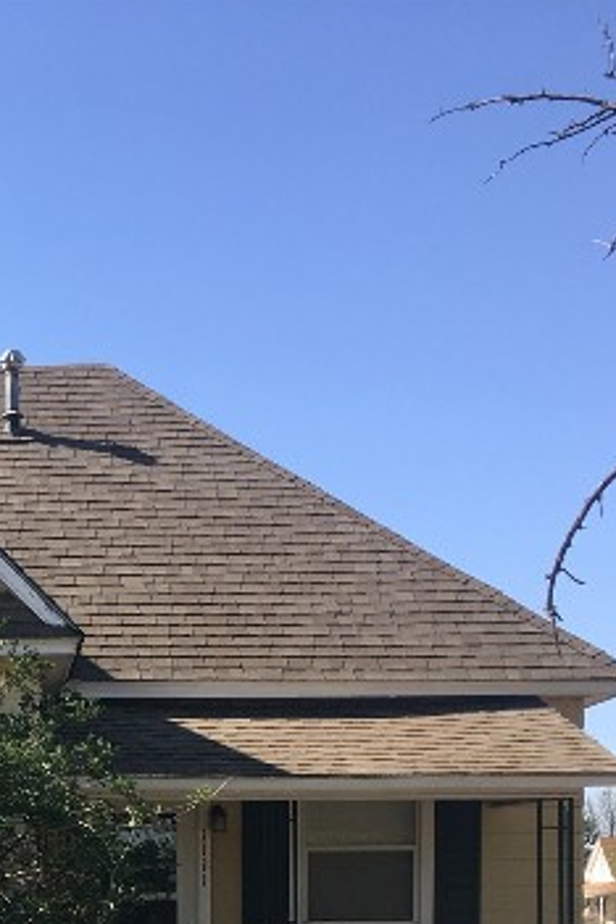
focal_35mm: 66
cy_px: 998
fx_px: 1694
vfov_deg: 28.0
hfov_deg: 19.7
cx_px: -76
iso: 25
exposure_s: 1/836
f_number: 2.2
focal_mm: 4.15
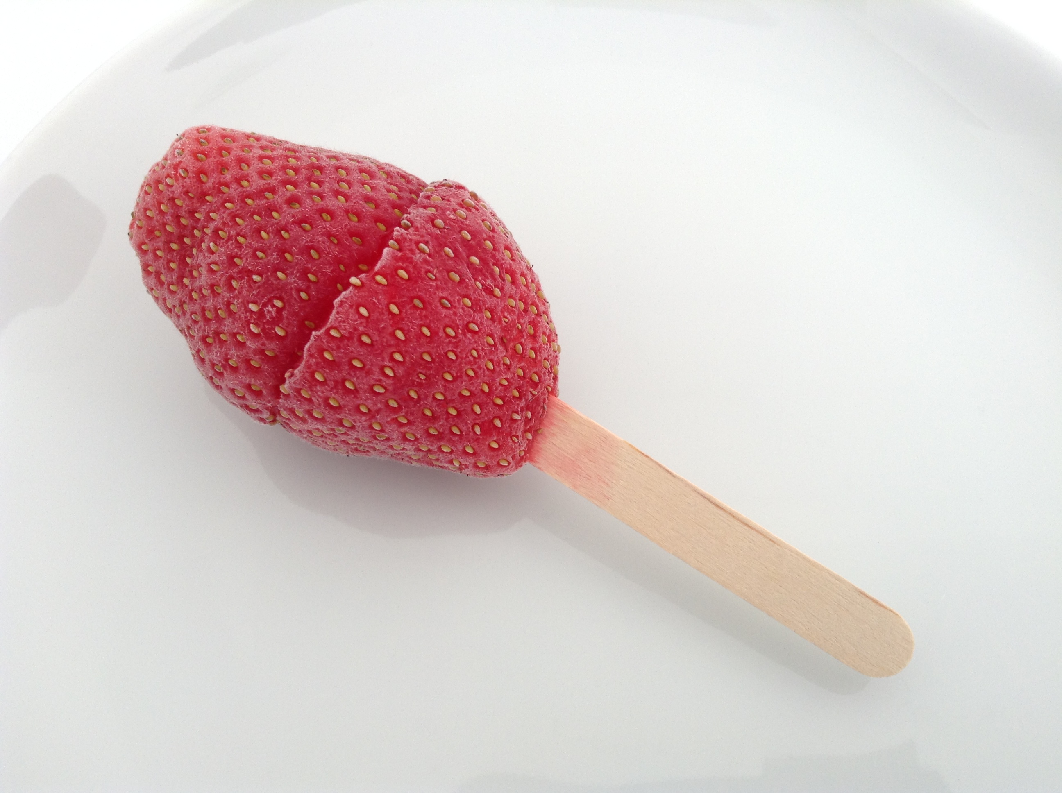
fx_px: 1011
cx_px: 531
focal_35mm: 33
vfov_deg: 42.8
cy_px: 396
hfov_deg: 55.4
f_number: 2.4
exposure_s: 1/30
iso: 32
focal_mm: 3.3
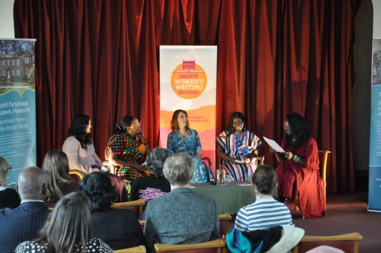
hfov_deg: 23.4
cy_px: 126
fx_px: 920
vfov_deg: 15.7
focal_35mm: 87
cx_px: 190
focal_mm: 58
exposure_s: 1/15
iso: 1600
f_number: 5
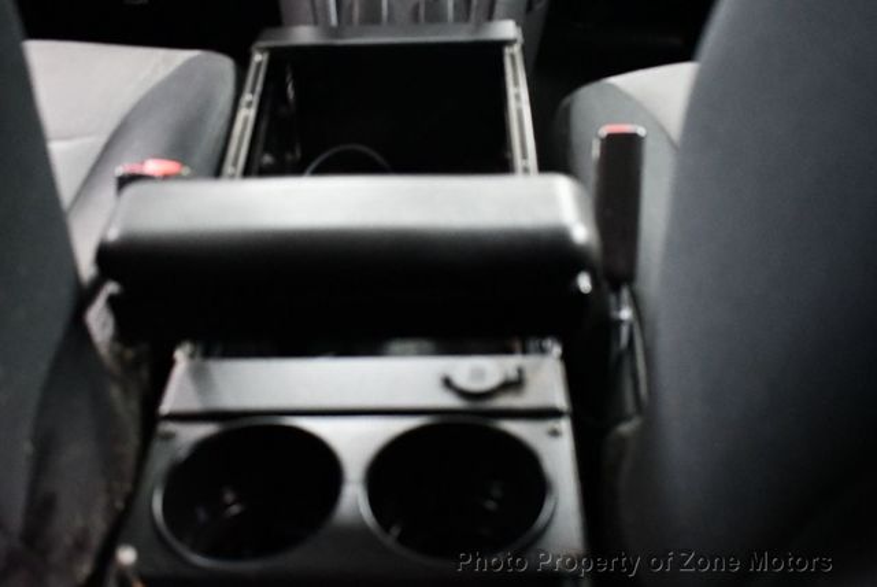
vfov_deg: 36.9
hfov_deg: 53.1
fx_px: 878
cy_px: 294
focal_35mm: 36
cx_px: 438
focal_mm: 18
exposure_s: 1/60
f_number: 3.5
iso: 7200
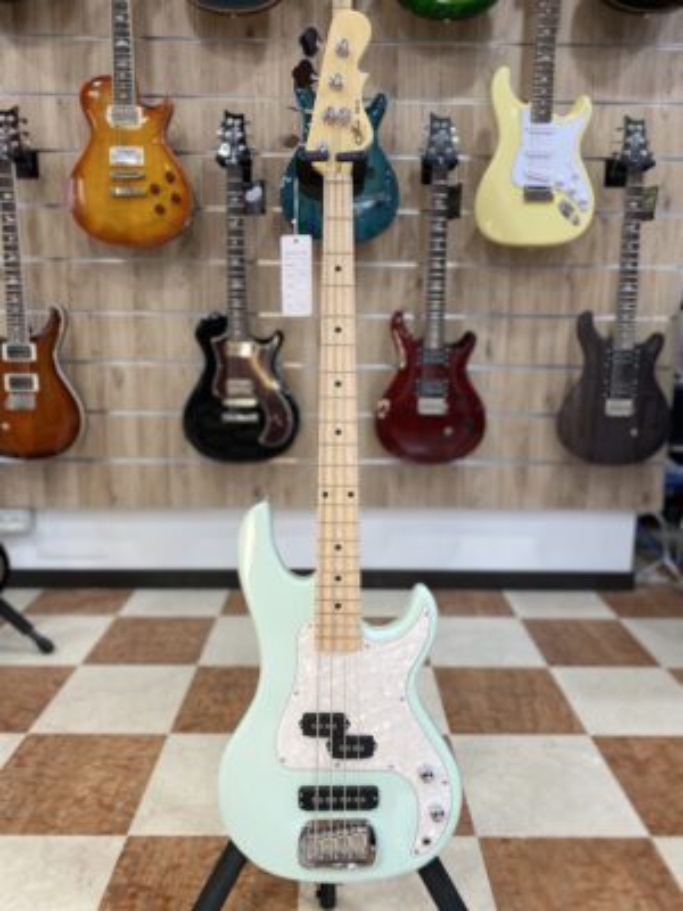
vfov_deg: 67.3
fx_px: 684
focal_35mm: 26
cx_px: 342
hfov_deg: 53.1
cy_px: 456
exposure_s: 1/100
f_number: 1.8
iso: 125
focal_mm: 4.25
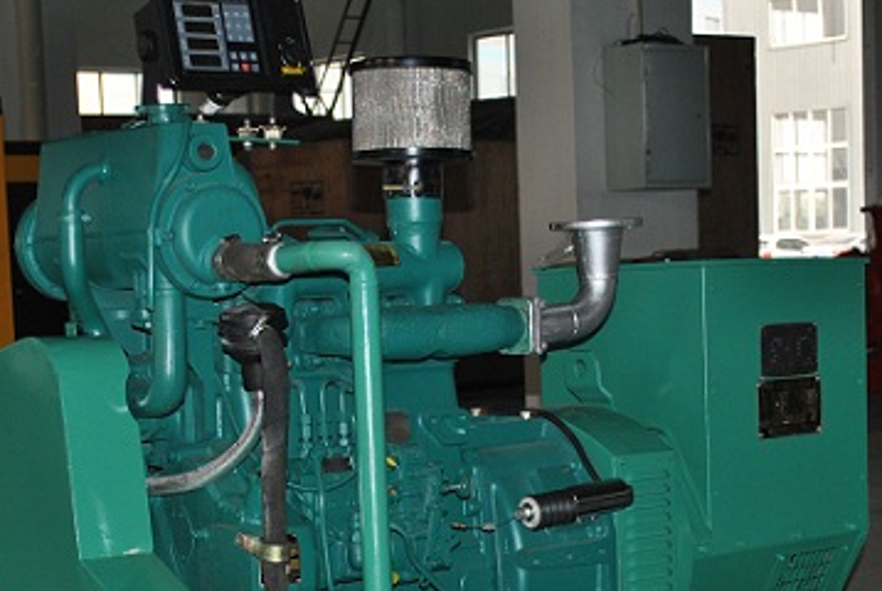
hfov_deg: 24.7
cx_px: 451
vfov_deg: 16.6
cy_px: 500
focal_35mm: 82
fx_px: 2012
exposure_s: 1/60
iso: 200
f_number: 4.5
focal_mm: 28
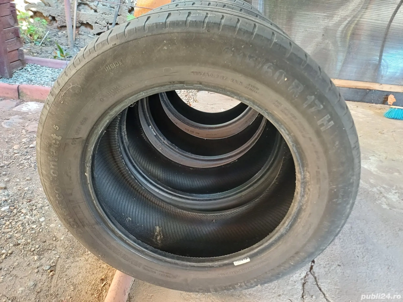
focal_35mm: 25
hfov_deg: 69.4
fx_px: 291
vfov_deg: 54.9
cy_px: 151
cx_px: 202
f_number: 1.8
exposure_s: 1/50
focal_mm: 4.65
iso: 250
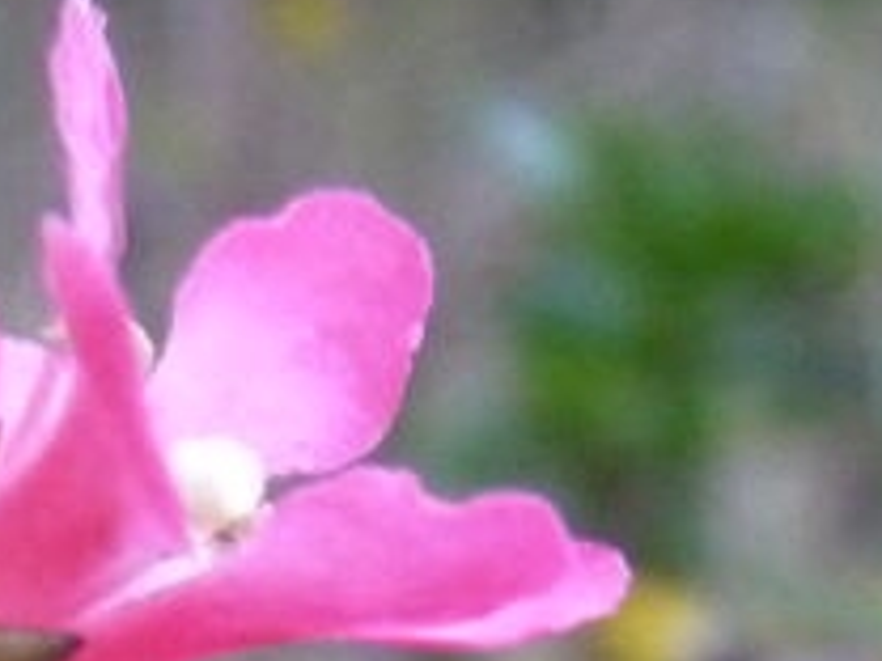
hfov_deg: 9.3
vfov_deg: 7.0
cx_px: -399
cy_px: 1186
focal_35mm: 207
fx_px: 5274
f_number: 3
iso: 800
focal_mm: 7.4
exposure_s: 1/13
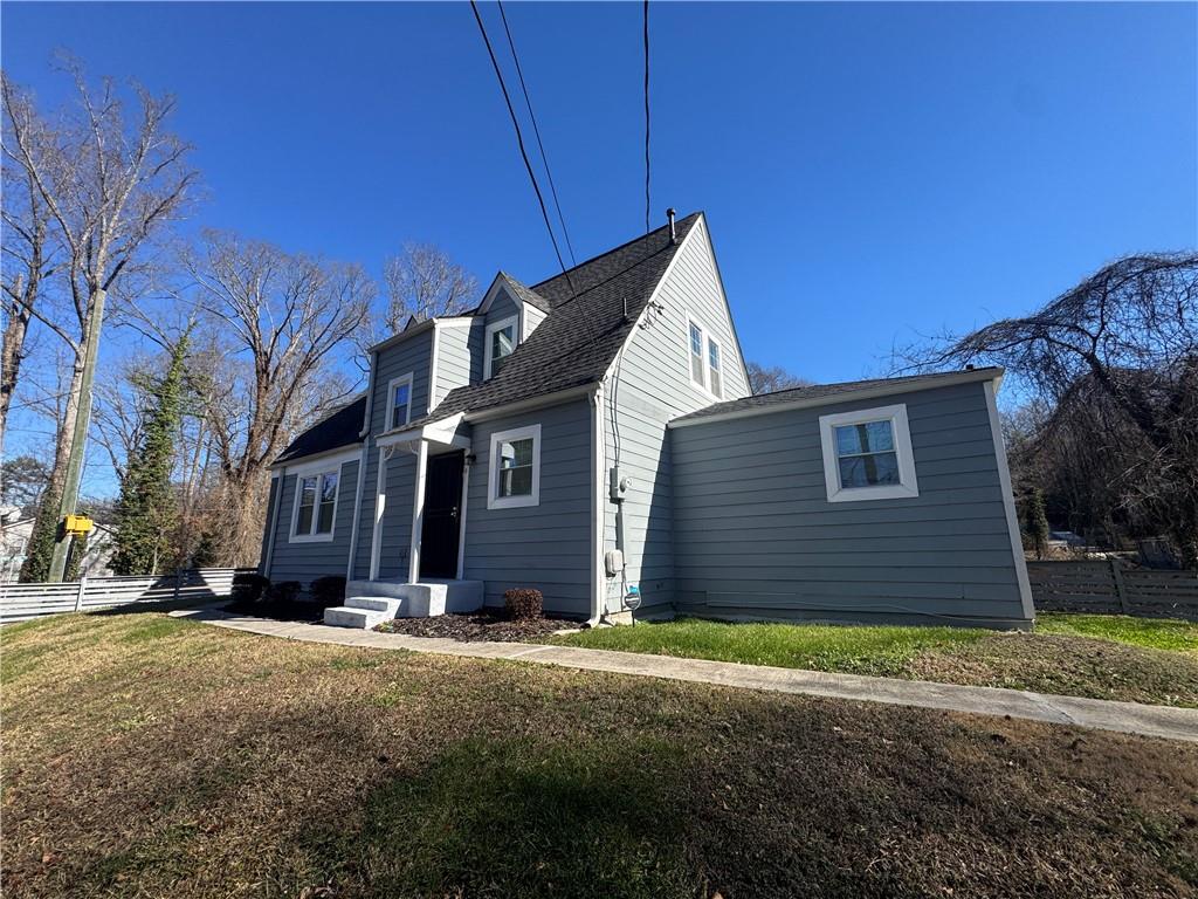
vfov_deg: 85.7
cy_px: 450
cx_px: 599
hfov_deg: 102.1
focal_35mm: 14
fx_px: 485
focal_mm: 2.22
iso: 50
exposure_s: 1/1748
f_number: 2.2
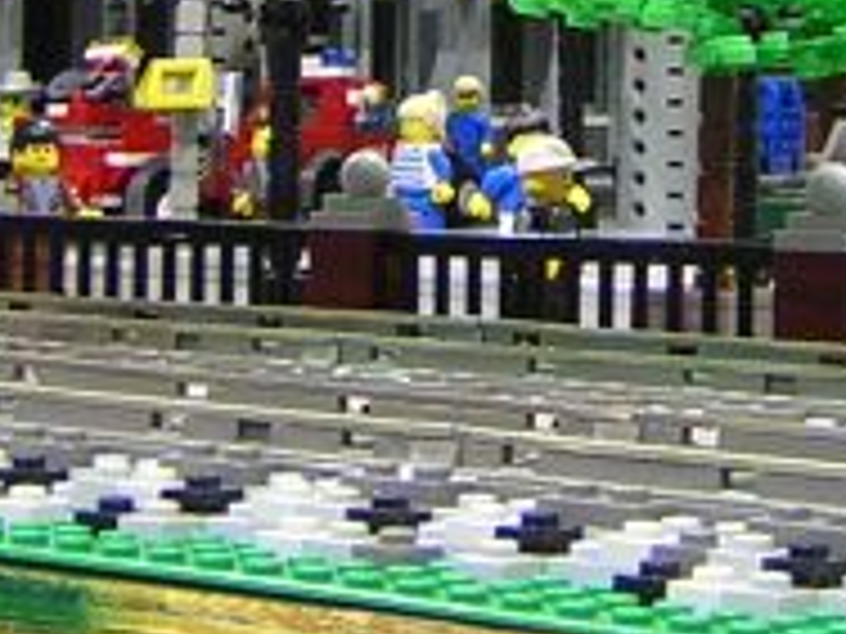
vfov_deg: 9.4
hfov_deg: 12.9
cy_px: -301
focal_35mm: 153
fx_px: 3739
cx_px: 590
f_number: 2.6
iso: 133
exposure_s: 1/3.6
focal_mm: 4.7
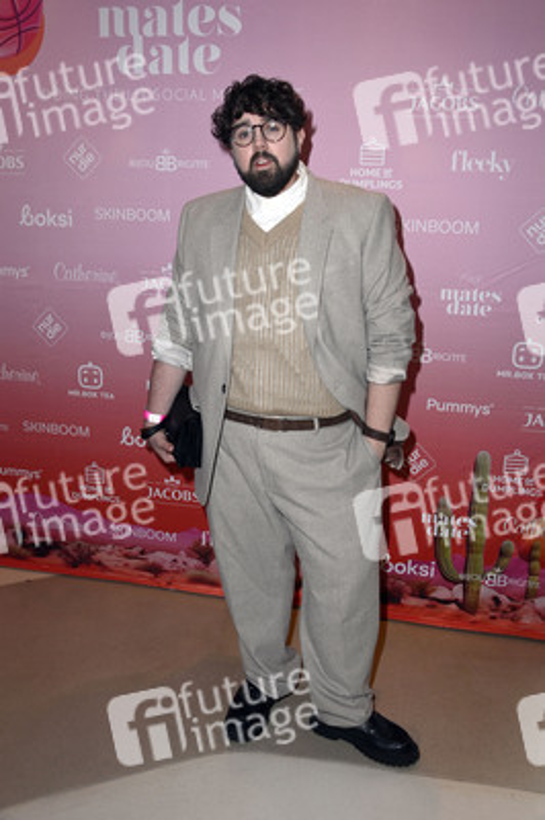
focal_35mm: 34
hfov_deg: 38.8
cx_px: 272
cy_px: 410
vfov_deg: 55.8
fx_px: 773
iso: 800
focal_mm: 34
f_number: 5.6
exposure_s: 1/250
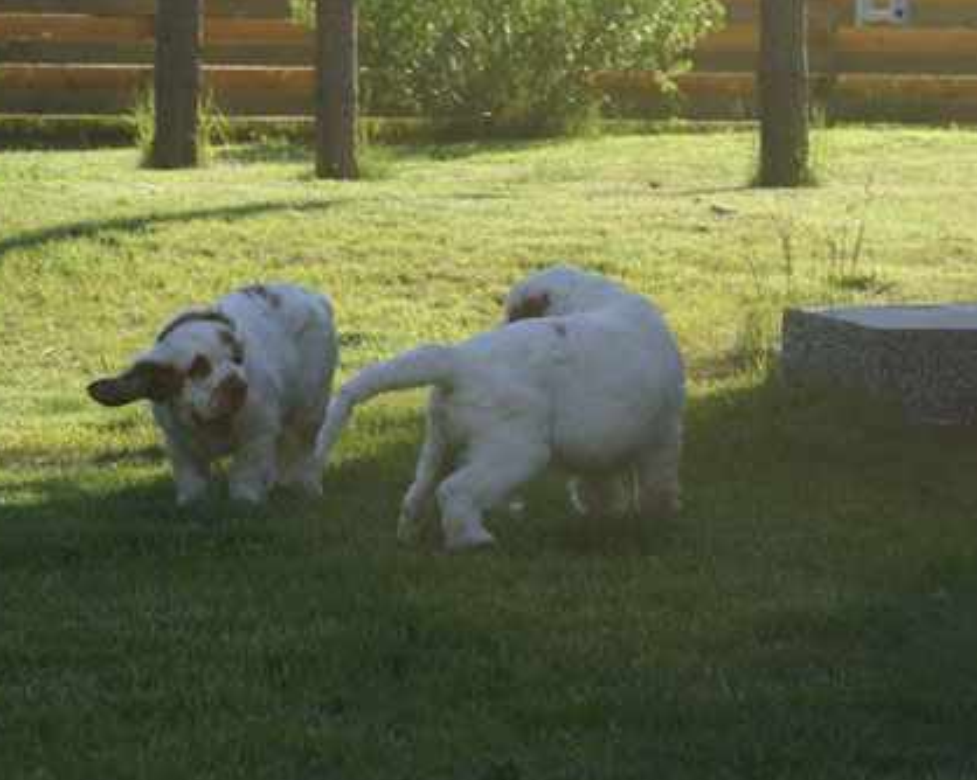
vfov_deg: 8.2
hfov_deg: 10.2
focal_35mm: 189
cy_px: 360
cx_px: 416
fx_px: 5462
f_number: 8
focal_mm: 70
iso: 100
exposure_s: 1/125
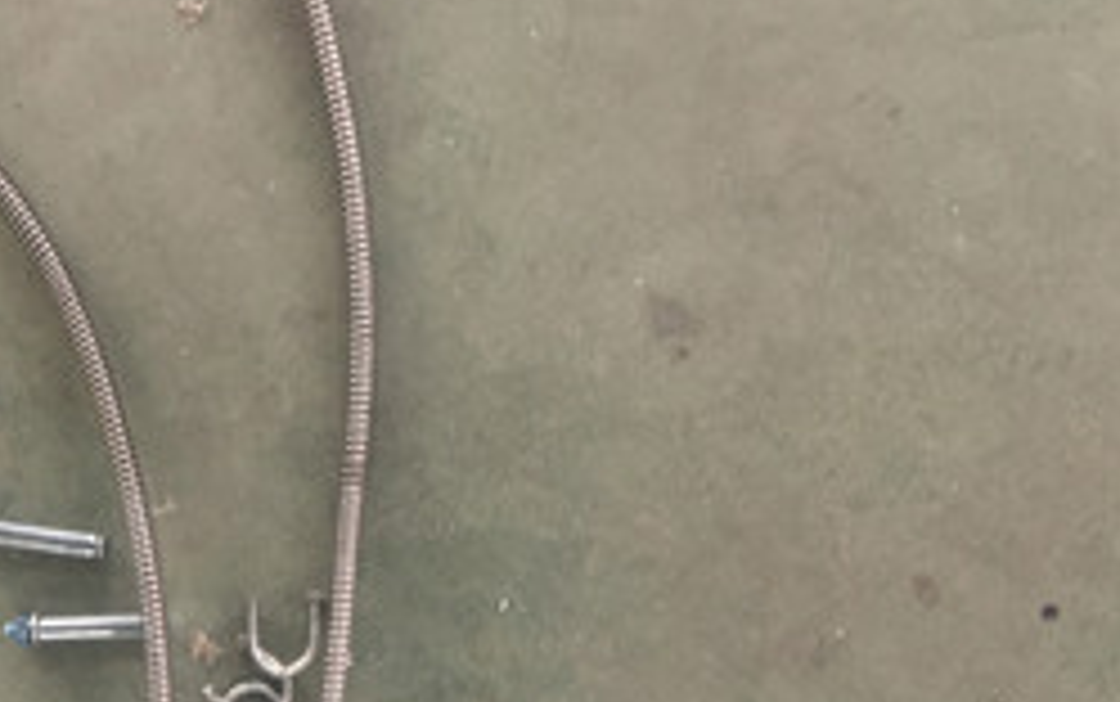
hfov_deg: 25.8
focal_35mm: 74
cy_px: 796
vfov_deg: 17.0
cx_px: -103
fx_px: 2260
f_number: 2.2
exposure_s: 1/100
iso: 50
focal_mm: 4.15
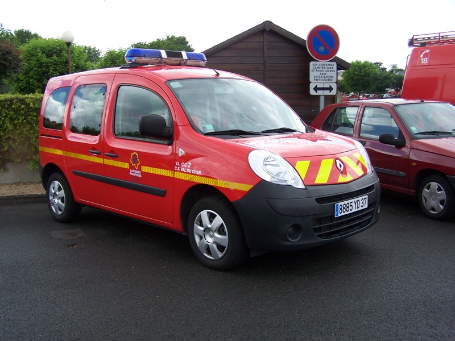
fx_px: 499
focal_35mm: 38
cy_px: 170
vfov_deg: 37.7
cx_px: 228
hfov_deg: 49.0
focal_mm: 6.3
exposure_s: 1/500
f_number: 2.8
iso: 80
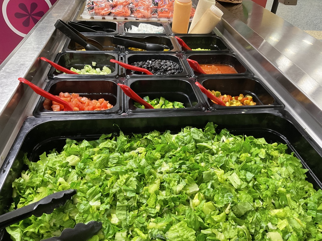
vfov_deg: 48.2
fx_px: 270
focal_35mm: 29
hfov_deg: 61.7
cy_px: 120
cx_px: 161
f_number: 1.8
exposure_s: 1/40
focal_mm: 3
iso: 250
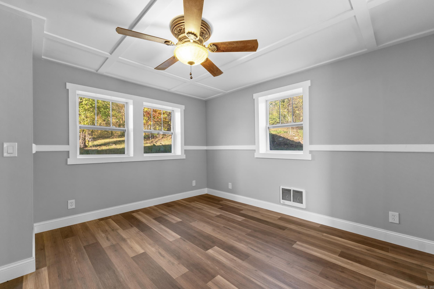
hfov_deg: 100.4
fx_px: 181
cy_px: 144
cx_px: 217
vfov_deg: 77.3
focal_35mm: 15
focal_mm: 10
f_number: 9
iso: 200
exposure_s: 1/2.5
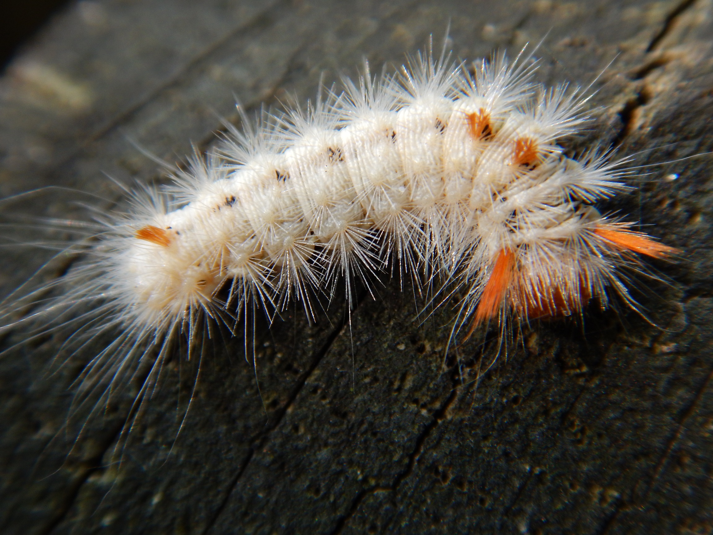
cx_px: 356
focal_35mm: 56
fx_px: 1153
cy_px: 268
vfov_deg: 26.1
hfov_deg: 34.3
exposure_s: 1/80
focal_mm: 10.1
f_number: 4.4
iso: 125
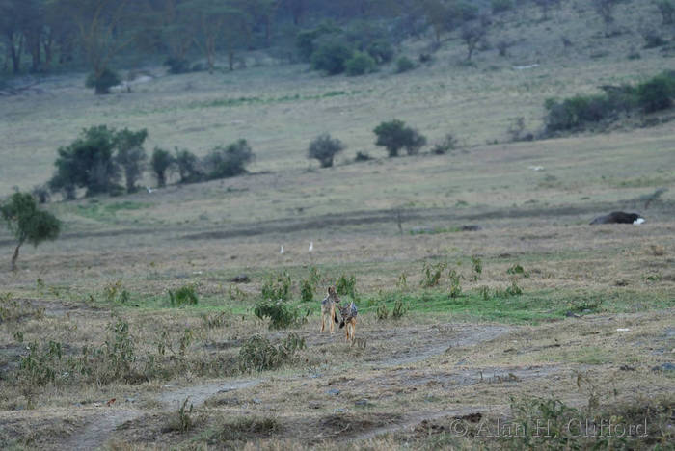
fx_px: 5911
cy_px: 226
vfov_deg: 4.4
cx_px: 338
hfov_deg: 6.5
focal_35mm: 315
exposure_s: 1/400
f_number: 5.3
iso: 720
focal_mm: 210
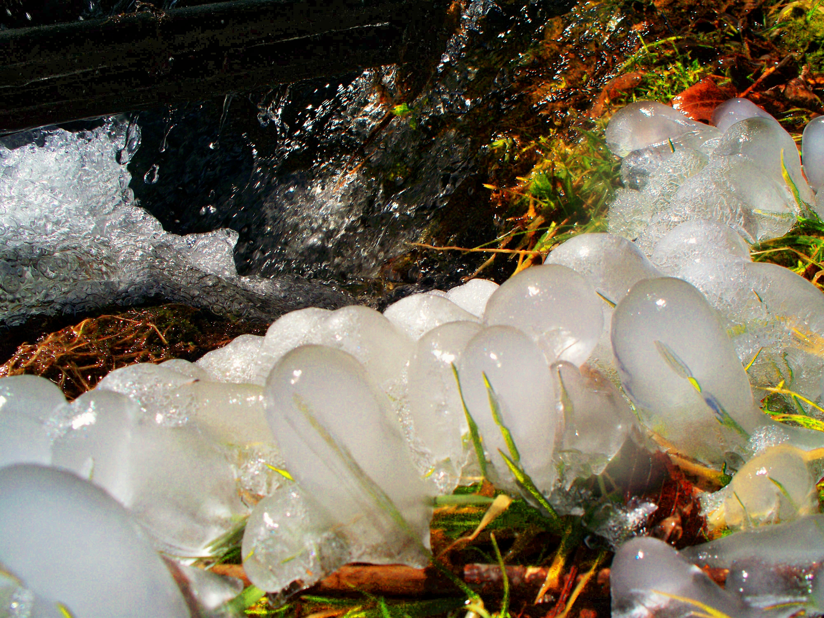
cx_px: 412
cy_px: 309
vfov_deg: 39.7
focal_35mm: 36
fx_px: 857
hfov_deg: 51.4
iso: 64
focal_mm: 7.54
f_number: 5
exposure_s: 1/1000
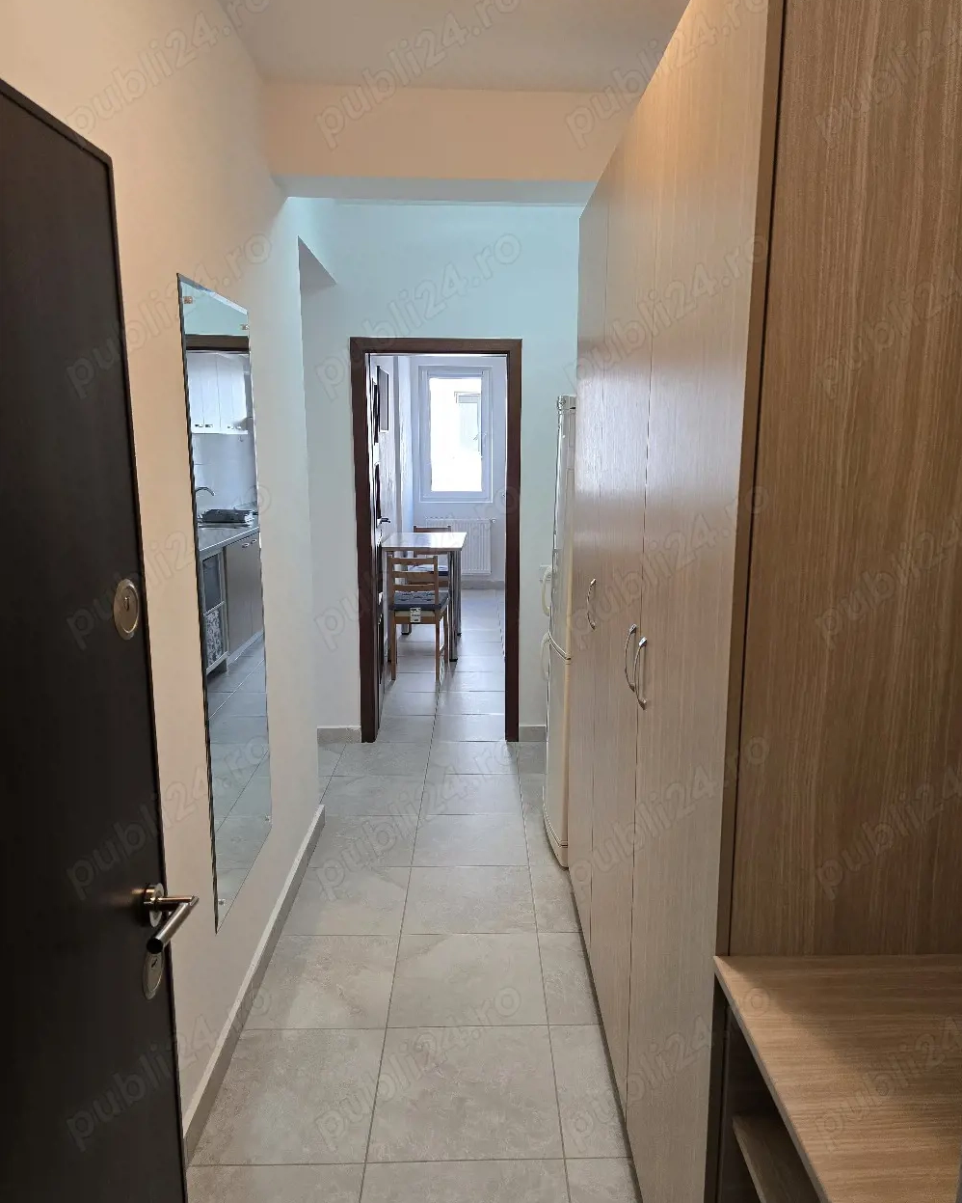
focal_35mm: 24
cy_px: 600
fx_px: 854
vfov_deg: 70.3
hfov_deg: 58.8
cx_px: 481
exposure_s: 1/100
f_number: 1.7
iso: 160
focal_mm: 6.3
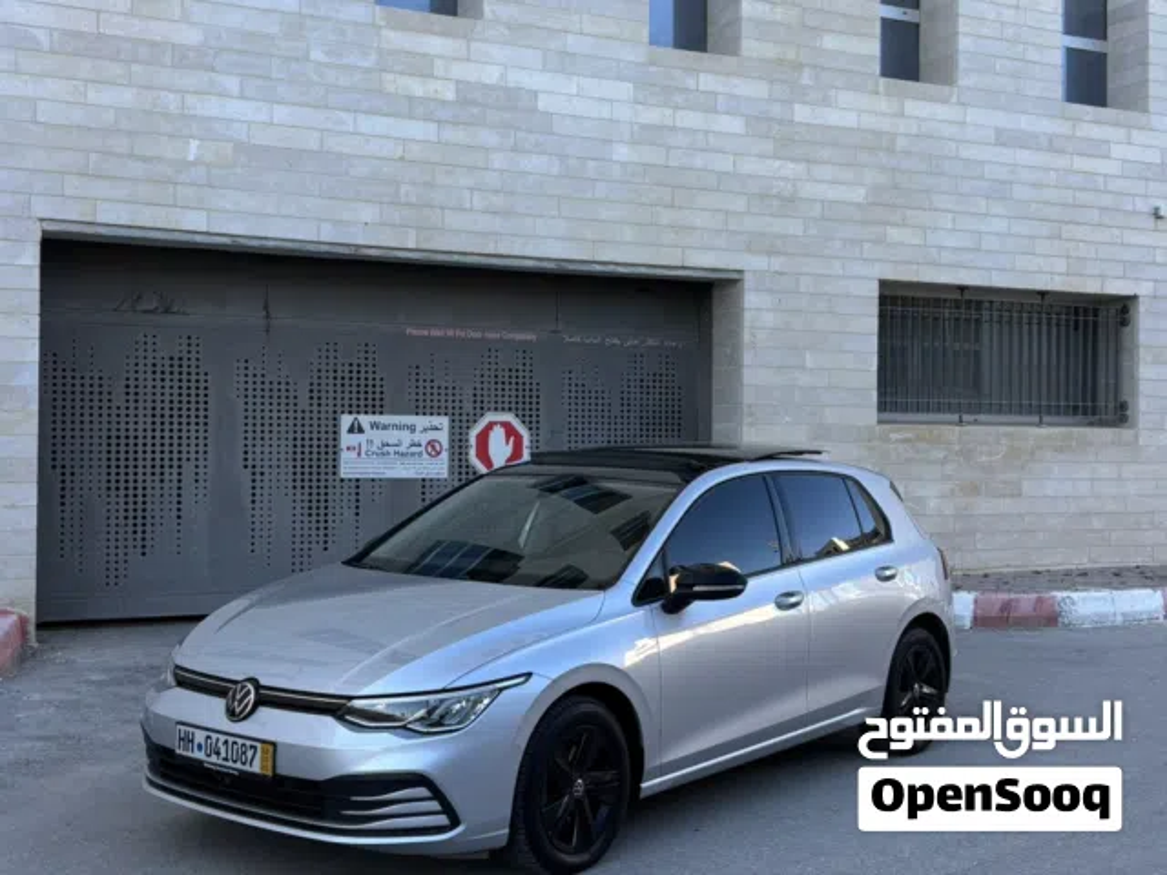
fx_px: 877
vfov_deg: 53.1
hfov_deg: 67.3
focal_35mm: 26
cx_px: 584
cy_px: 438
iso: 50
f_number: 1.6
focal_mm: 5.96
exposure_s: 1/550
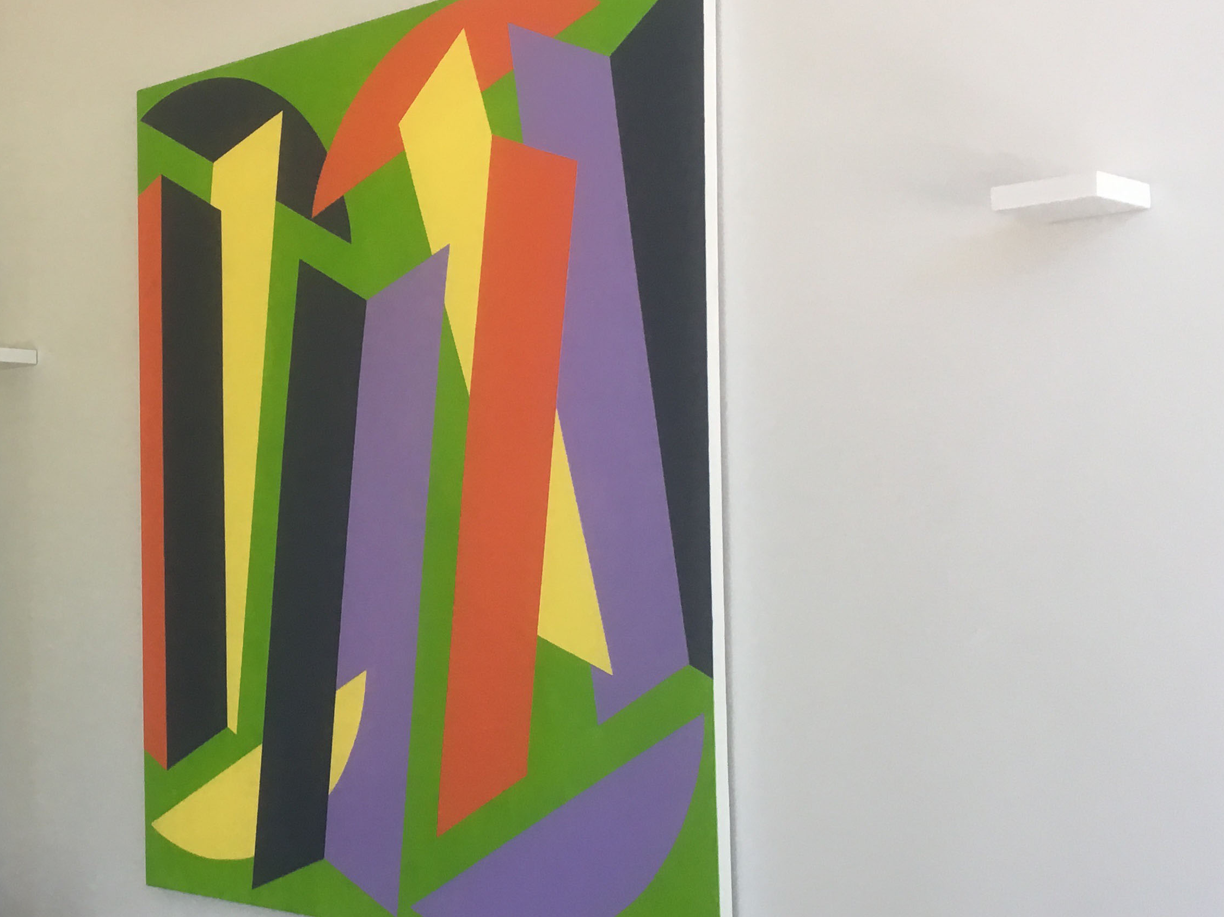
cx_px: 237
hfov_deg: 35.6
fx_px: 1838
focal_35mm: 52
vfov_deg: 28.0
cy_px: 487
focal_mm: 4.15
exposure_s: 1/33
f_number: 2.2
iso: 32
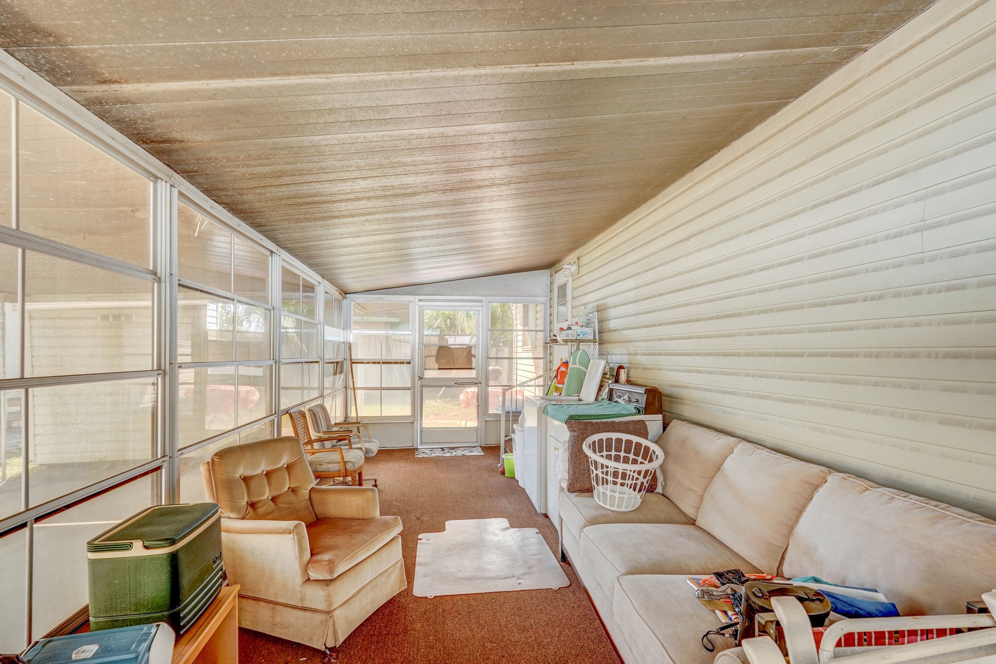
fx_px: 470
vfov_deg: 70.4
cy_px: 332
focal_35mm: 17
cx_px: 498
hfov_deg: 93.3
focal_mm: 17
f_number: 8
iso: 400
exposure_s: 1/13
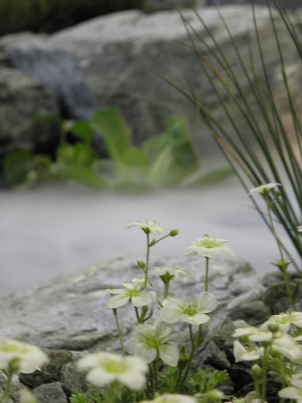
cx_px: 151
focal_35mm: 110
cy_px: 202
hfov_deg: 13.5
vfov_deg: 17.9
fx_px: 1280
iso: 160
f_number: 4.3
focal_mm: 19.73
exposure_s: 1/10
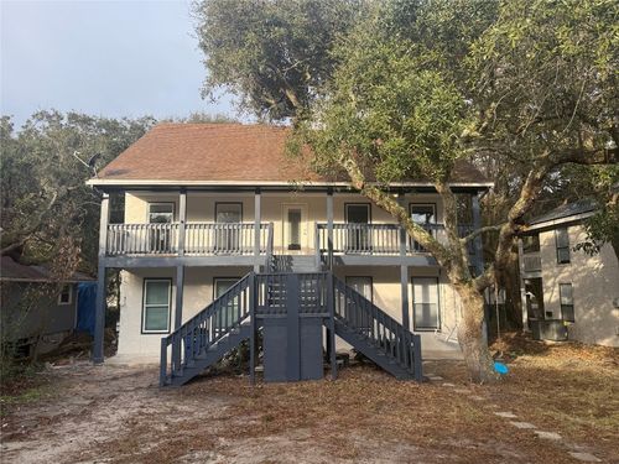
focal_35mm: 24
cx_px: 310
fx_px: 429
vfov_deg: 56.8
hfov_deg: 71.6
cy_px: 232
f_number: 1.78
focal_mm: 6.76
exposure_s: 1/1060
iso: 80
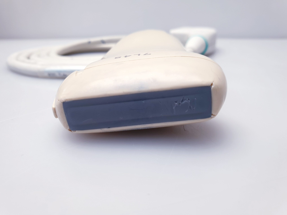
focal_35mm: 26
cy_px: 108
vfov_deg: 53.1
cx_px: 144
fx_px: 216
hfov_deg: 67.3
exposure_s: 1/50
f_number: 2.4
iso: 80
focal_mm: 4.3
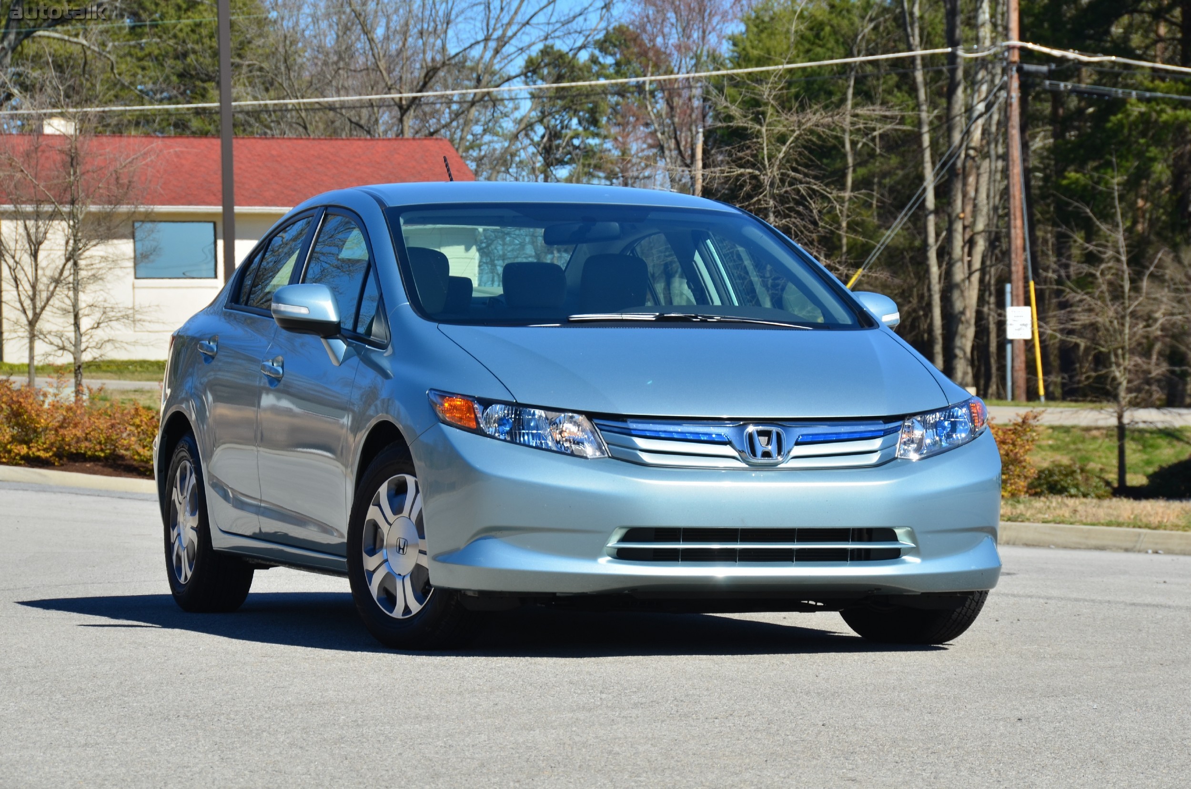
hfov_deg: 13.1
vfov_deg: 8.7
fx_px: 5200
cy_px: 394
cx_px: 596
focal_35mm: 158
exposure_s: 1/125
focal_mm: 105
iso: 100
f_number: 11
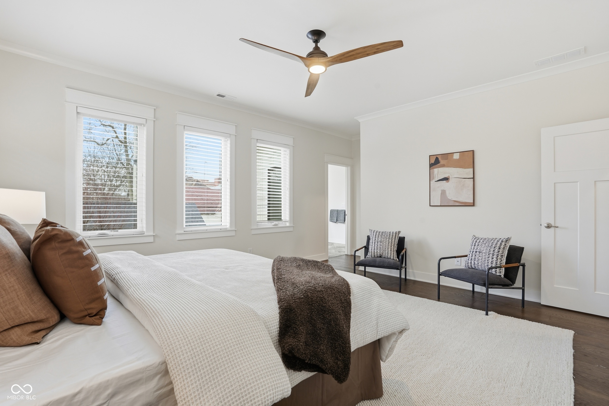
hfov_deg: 96.7
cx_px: 304
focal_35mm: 16
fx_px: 271
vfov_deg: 73.8
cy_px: 203
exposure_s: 1/60
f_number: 9
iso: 250
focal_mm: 16
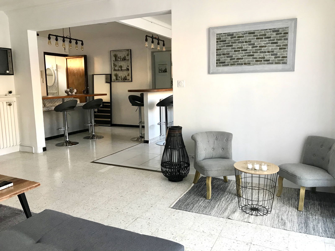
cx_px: 168
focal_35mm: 28
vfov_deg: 49.7
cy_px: 126
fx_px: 271
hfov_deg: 63.4
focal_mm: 3.99
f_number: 1.8
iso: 40
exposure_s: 1/17
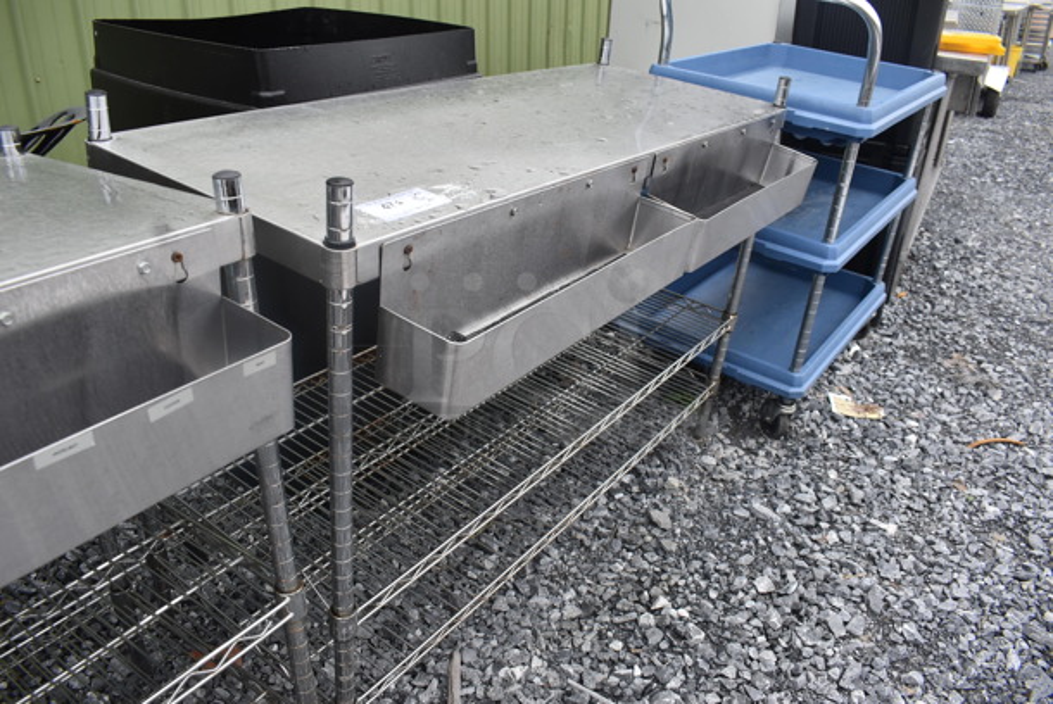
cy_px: 352
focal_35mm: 27
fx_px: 790
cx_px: 526
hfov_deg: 67.3
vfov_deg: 48.0
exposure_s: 1/200
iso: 200
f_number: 6.3
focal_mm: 18
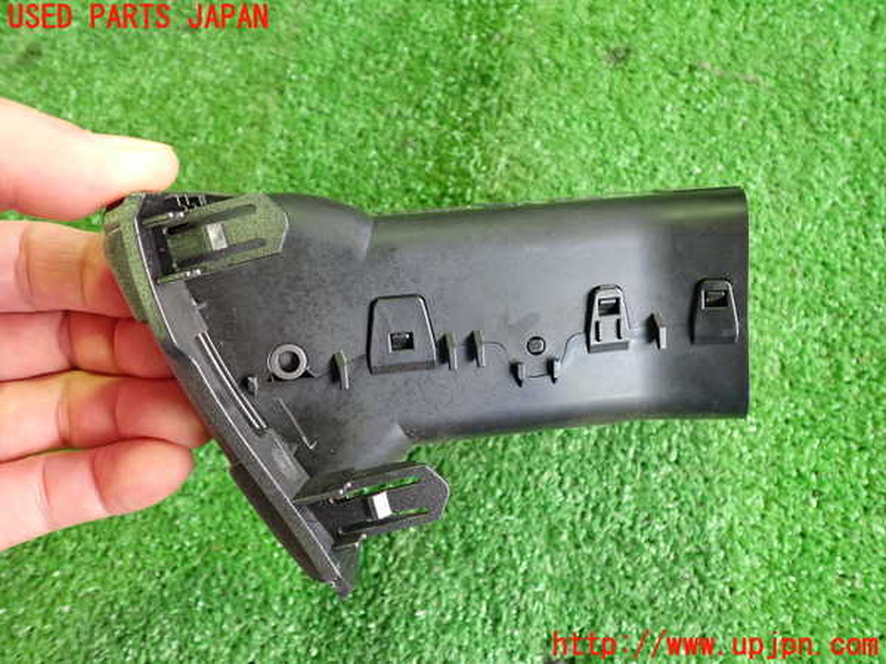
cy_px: 332
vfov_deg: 46.8
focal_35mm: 30
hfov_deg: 60.0
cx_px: 443
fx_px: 768
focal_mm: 5.4
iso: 320
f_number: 2.3
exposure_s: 1/30
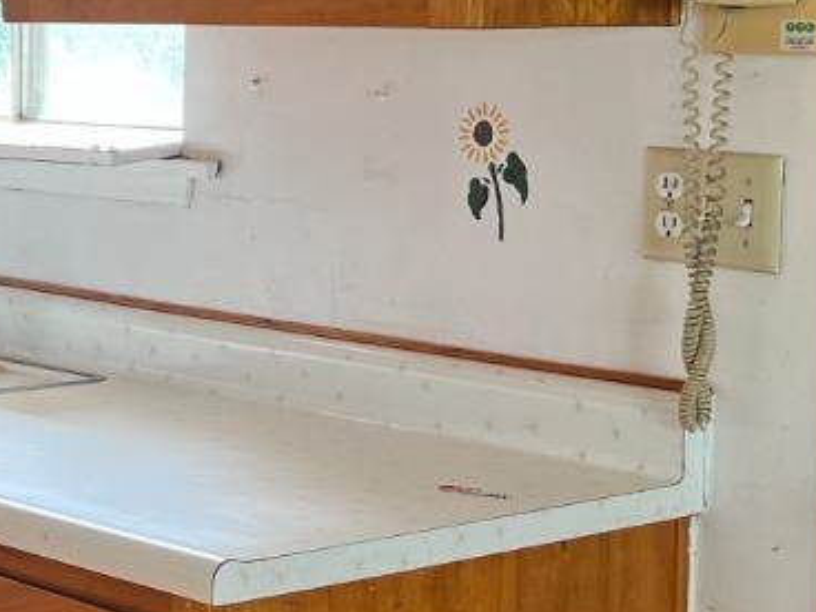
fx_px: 2499
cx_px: -49
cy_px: 178
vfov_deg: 13.9
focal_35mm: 106
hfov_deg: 18.0
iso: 80
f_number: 1.5
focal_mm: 5.7
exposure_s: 1/121
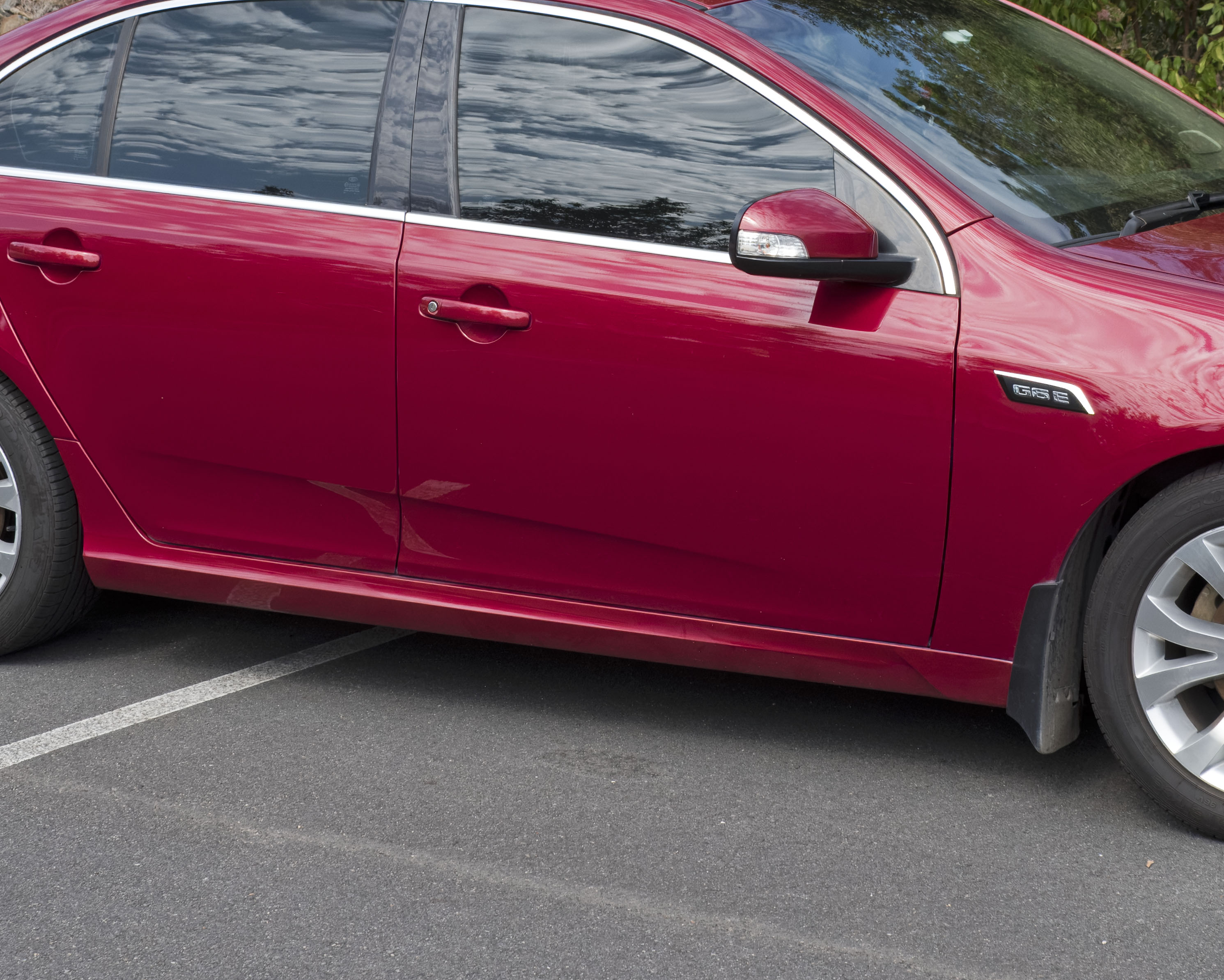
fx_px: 3079
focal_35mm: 85
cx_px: 792
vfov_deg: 18.0
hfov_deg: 22.4
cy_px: 355
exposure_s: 1/400
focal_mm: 30
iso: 200
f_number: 8
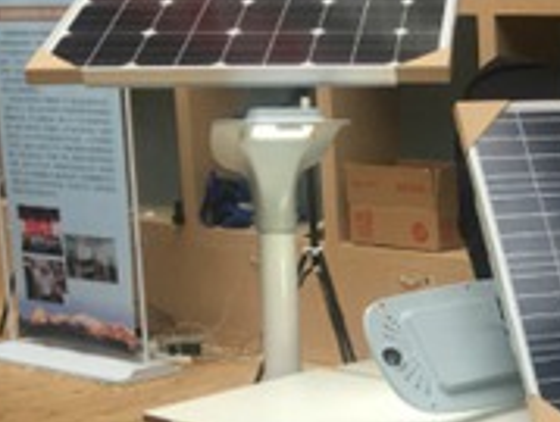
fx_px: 1443
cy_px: 342
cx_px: 710
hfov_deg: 20.3
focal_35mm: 89
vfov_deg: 16.5
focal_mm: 4.15
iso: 25
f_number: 2.2
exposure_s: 1/220
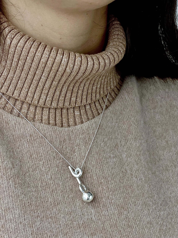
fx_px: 528
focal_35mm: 77
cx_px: 89
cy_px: 119
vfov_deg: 25.3
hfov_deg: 19.1
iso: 100
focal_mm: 9
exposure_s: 1/121
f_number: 2.8
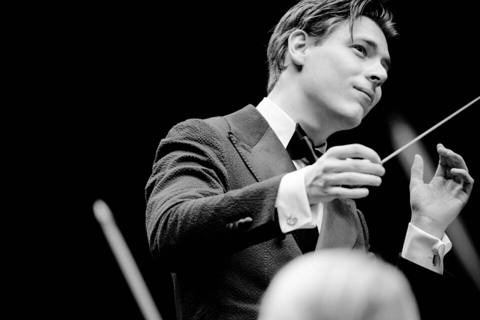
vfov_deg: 3.4
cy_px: 160
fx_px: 5333
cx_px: 240
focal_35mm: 400
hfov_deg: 5.2
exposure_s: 1/160
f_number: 6.3
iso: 6400
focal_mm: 400
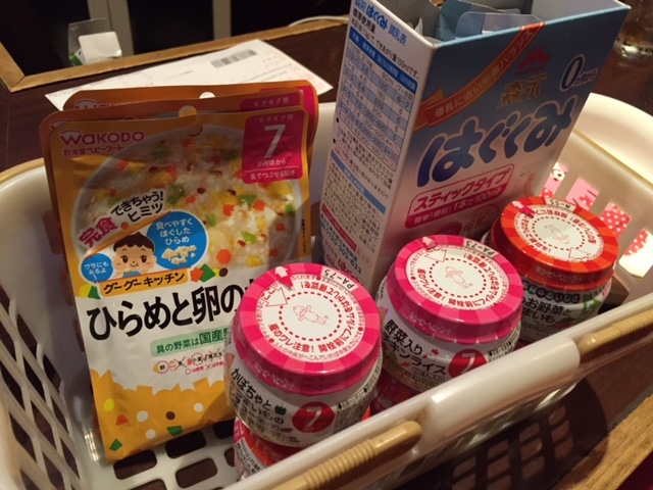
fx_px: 547
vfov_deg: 48.2
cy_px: 245
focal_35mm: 29
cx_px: 326
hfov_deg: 61.7
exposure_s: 1/30
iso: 250
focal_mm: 4.15
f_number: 2.2
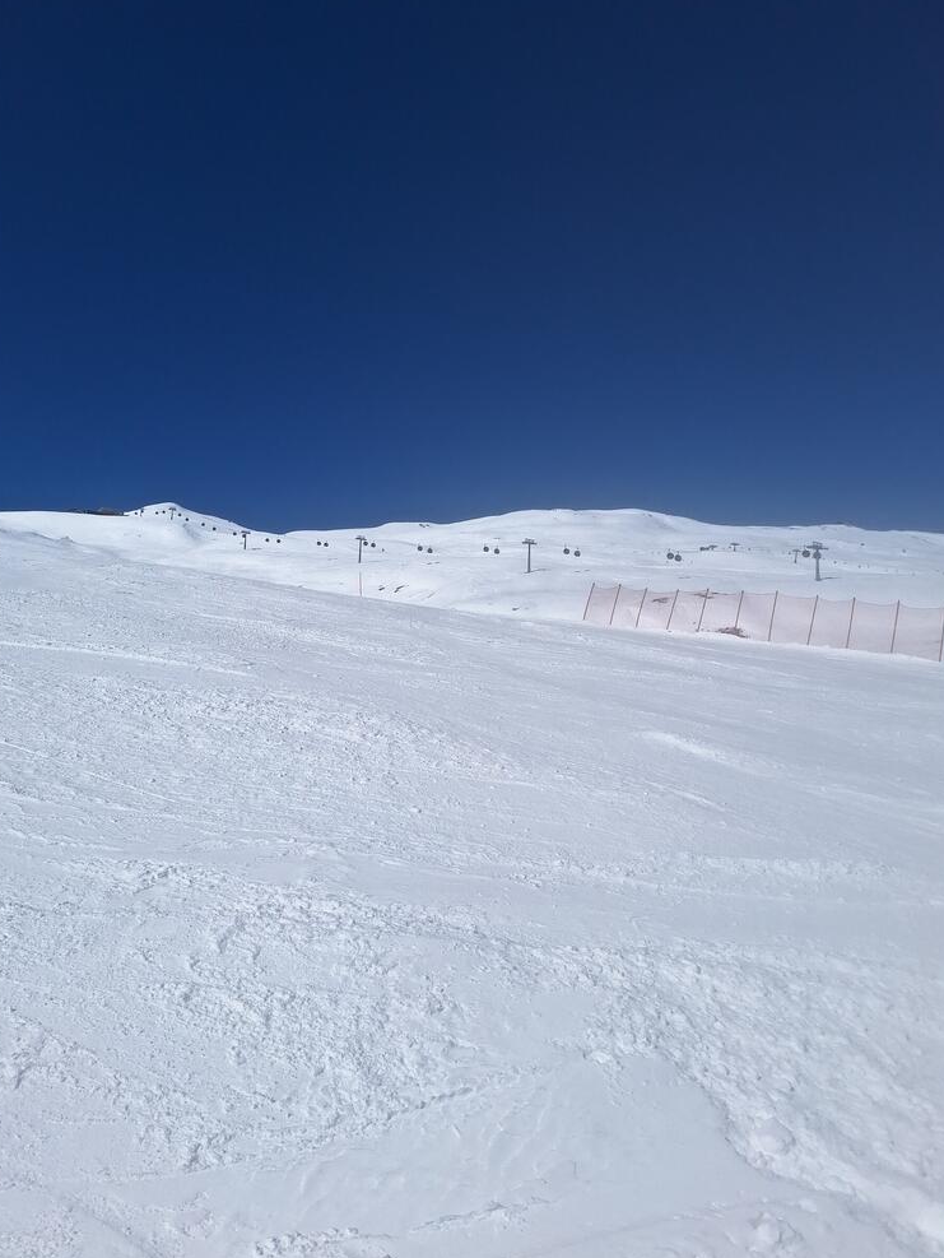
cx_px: 473
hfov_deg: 56.8
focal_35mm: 24
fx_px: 872
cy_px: 644
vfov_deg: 71.6
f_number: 1.8
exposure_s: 1/8696
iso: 25
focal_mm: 5.54
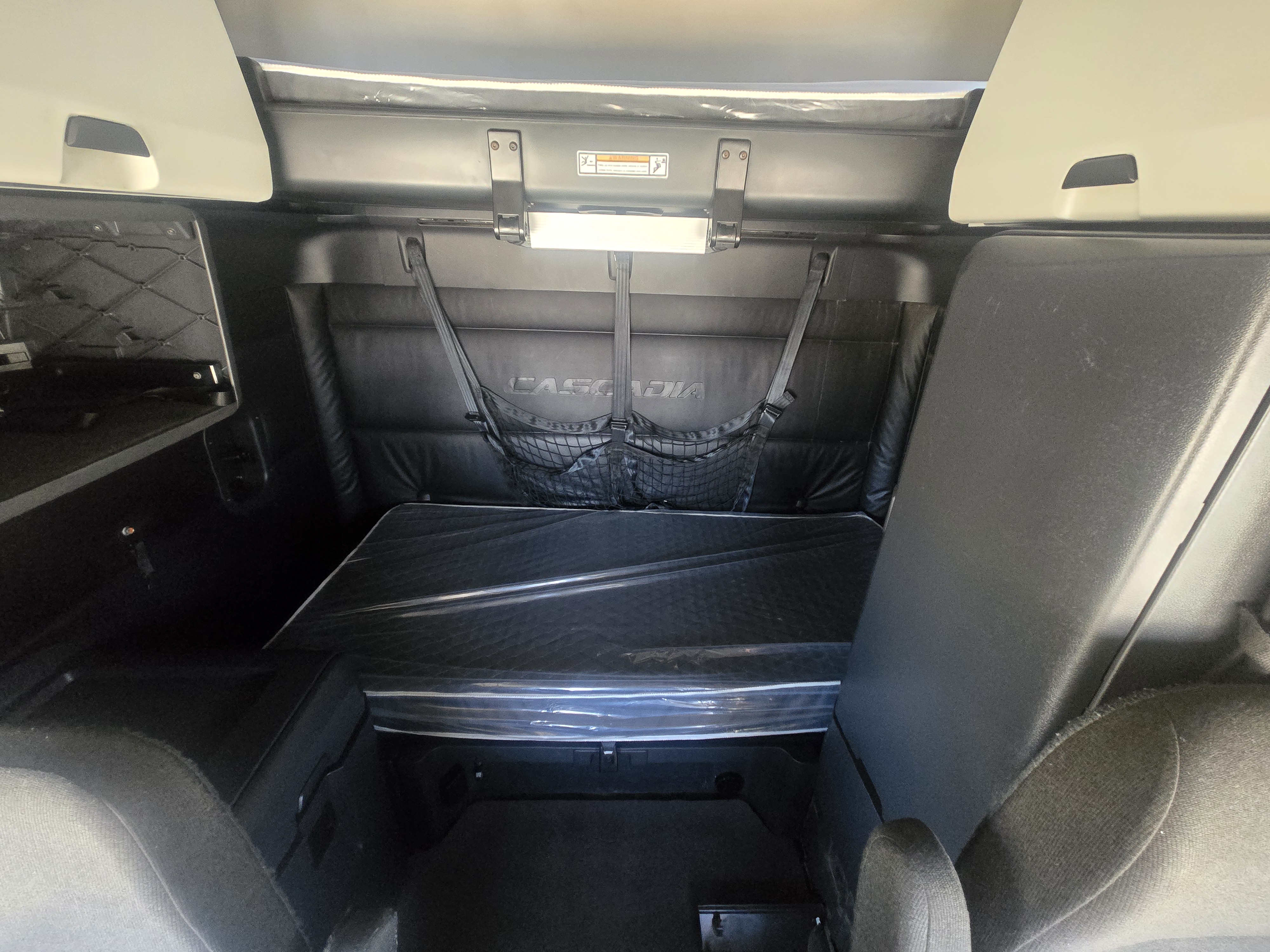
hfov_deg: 106.2
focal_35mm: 13
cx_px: 635
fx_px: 477
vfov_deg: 89.9
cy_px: 476
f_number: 2.2
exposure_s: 1/60
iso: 1600
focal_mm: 2.2
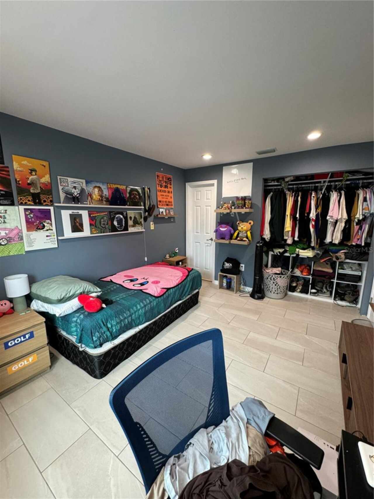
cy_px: 250
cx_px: 187
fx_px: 202
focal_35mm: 14
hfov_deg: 85.7
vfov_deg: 102.1
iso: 250
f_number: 2.2
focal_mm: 2.22
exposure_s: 1/63
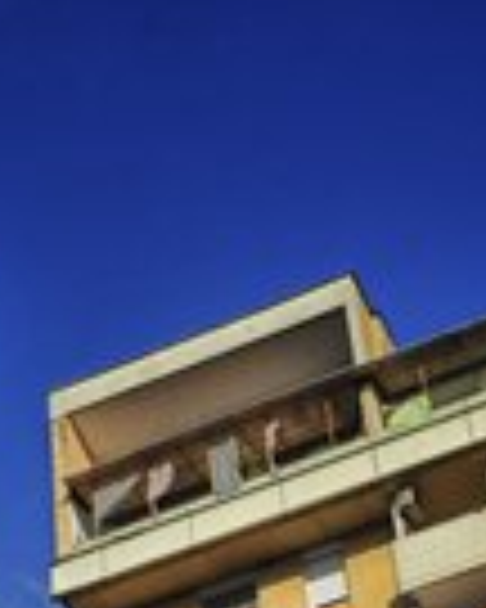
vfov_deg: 10.9
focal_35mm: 174
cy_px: 694
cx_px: 189
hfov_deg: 8.9
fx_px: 3128
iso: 400
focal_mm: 50
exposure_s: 1/2000
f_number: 8
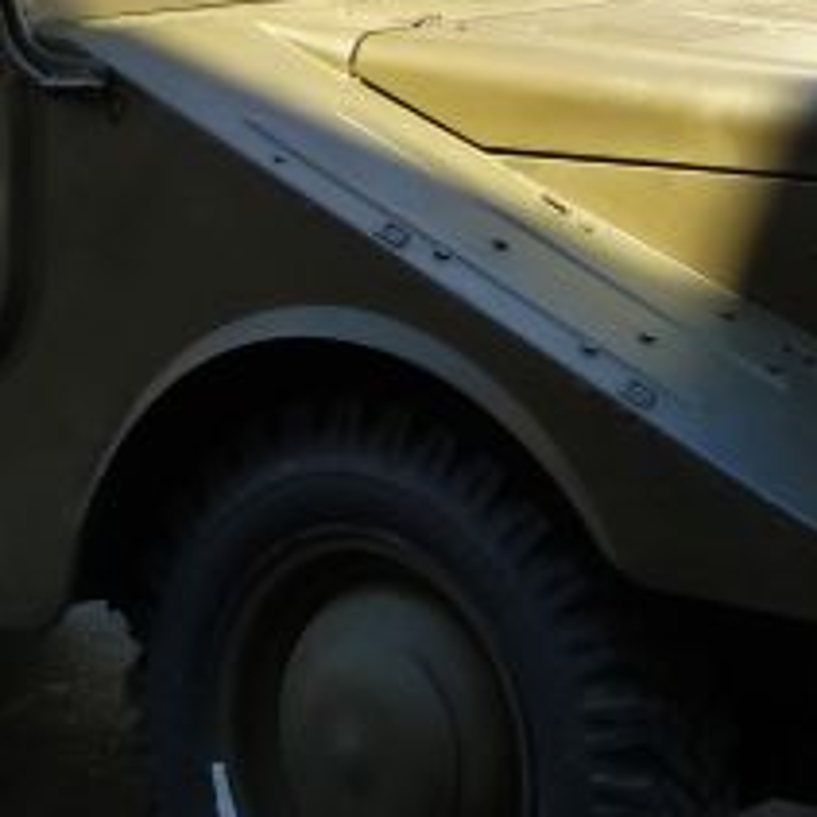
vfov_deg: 10.6
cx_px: 244
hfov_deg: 10.6
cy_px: 213
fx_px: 4379
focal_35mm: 164
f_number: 4.2
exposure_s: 1/125
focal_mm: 8.5
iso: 160
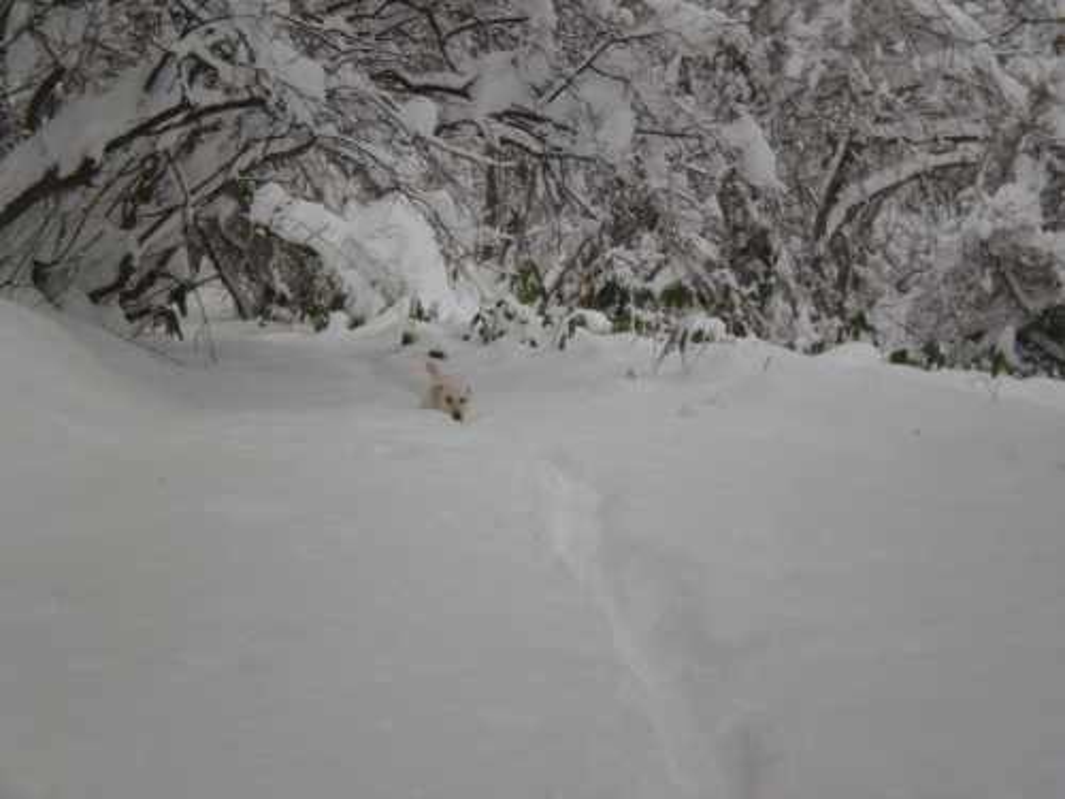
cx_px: 532
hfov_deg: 18.2
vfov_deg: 13.7
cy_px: 400
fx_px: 3323
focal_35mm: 108
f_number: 5.9
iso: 100
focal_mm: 18.9
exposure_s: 1/400
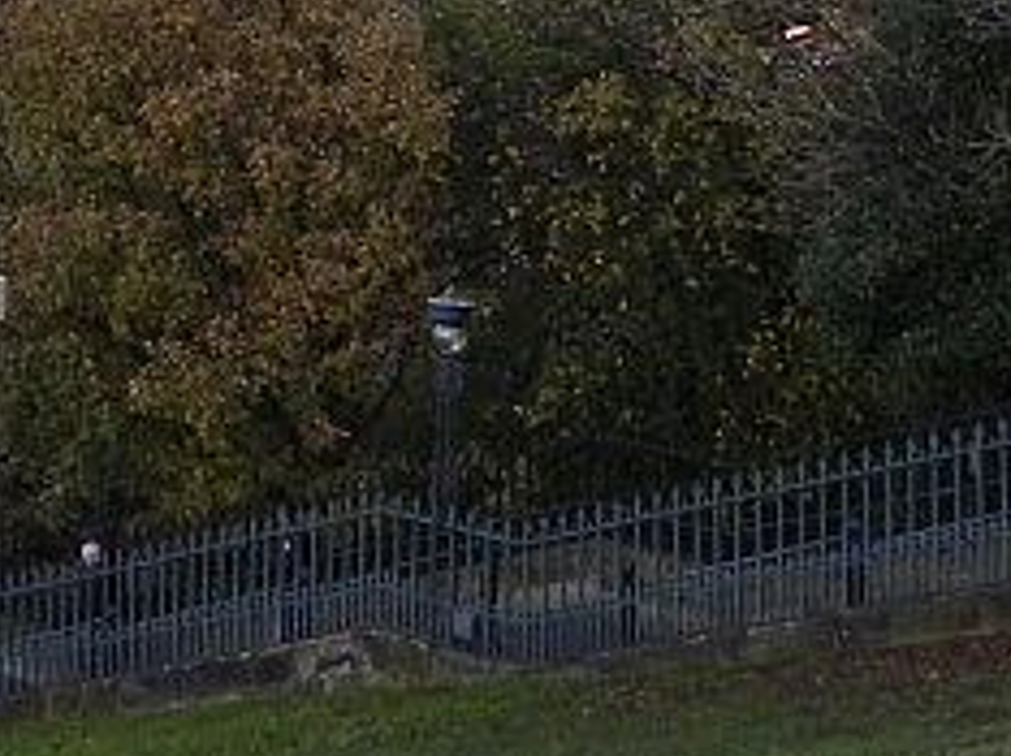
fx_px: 2597
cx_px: -82
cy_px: -337
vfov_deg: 15.4
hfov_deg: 21.0
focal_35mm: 89
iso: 254
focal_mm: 4.6
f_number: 2.8
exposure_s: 1/30
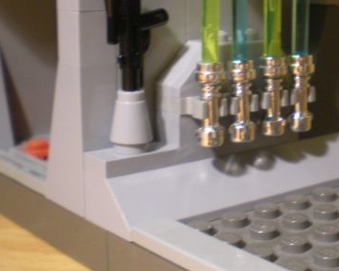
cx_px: 287
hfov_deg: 25.1
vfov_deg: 20.7
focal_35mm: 74
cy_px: 101
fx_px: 742
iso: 200
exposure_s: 1/21.4
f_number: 3.1
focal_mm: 6.3
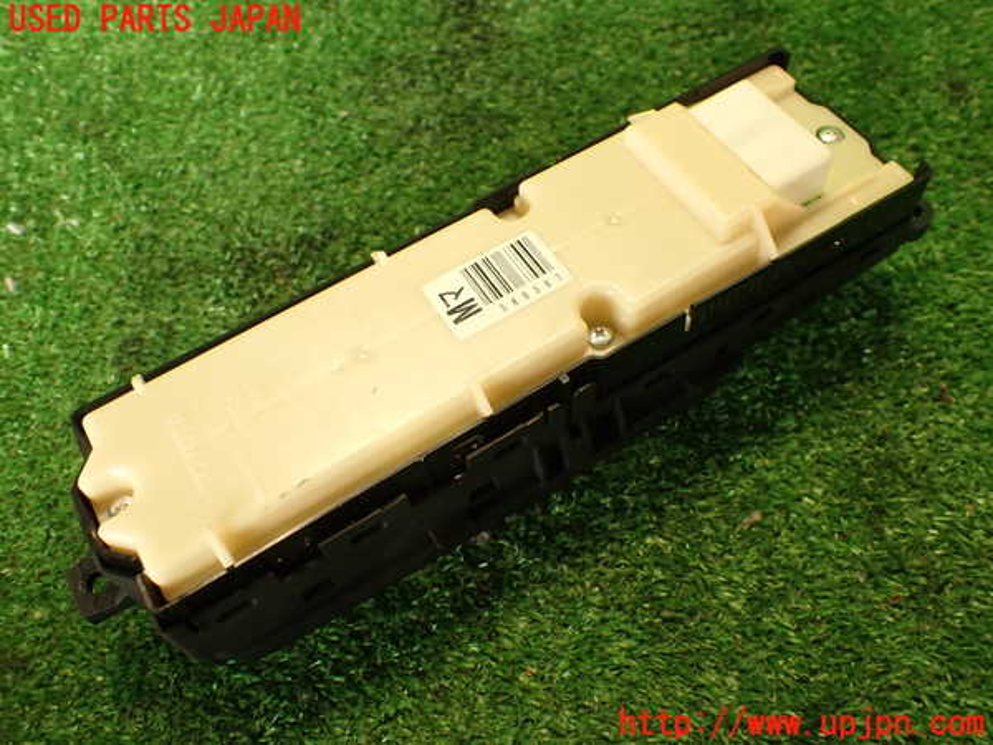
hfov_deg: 56.8
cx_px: 496
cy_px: 372
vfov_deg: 44.2
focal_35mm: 32
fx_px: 918
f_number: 2.4
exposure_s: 1/30
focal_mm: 5.79
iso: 200
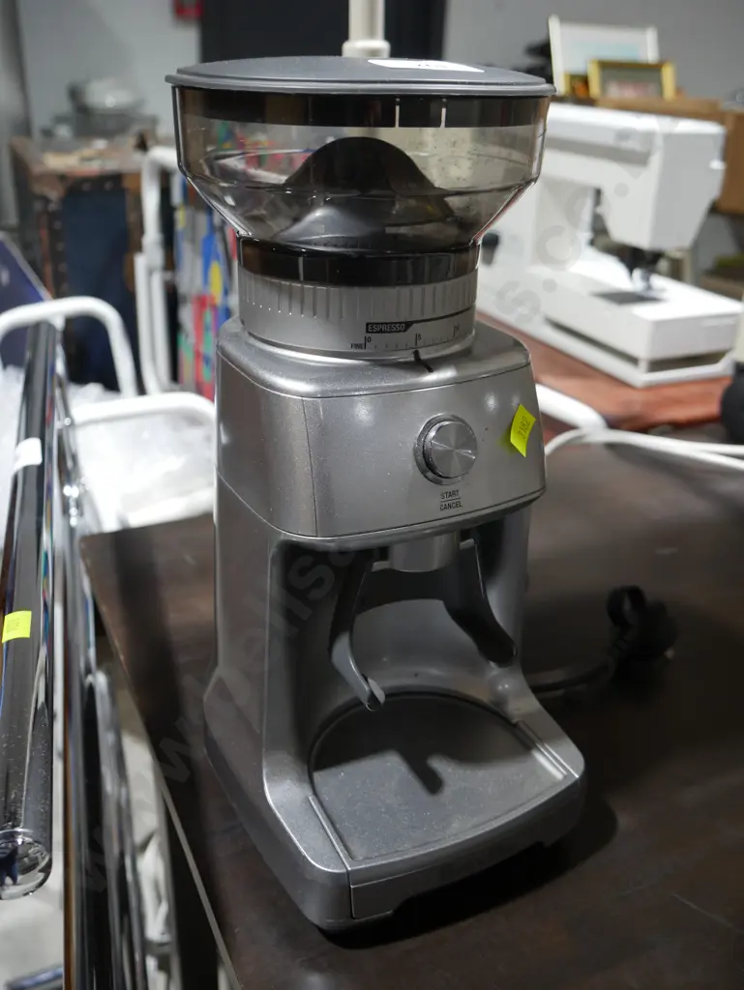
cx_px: 372
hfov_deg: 44.2
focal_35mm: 32
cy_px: 495
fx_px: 916
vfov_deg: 56.8
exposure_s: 1/60
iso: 400
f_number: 3.6
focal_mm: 16
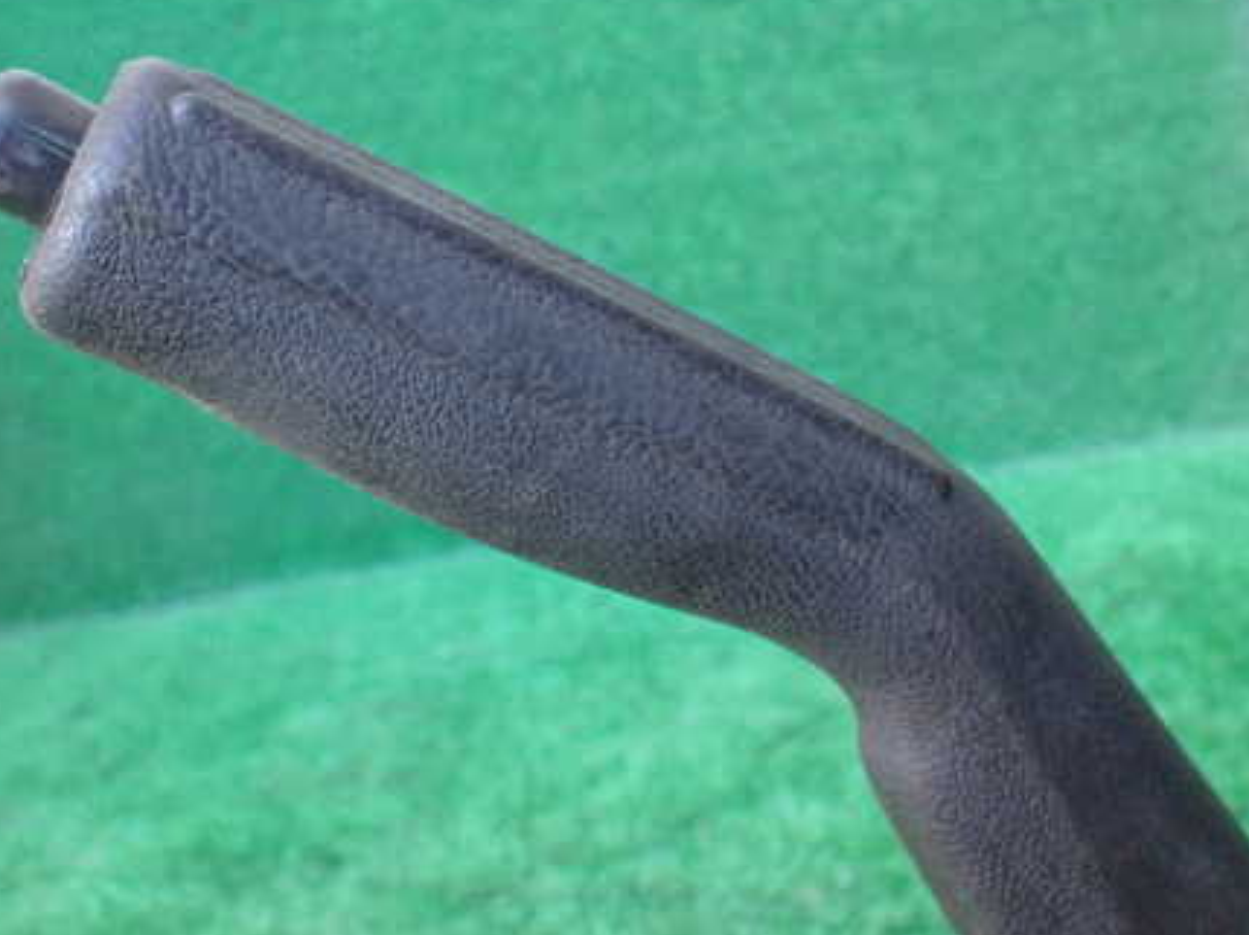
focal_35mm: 42
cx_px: 641
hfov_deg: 44.8
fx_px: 1514
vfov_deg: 34.3
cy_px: 425
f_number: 2.3
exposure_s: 1/125
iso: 800
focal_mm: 5.4
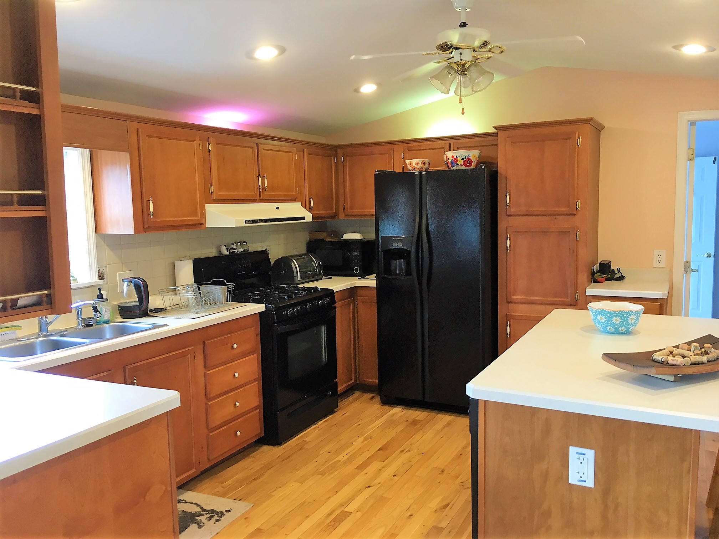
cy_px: 270
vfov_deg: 48.2
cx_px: 360
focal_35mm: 29
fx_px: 602
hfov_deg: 61.7
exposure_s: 1/30
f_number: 2.2
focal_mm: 4.15
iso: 64
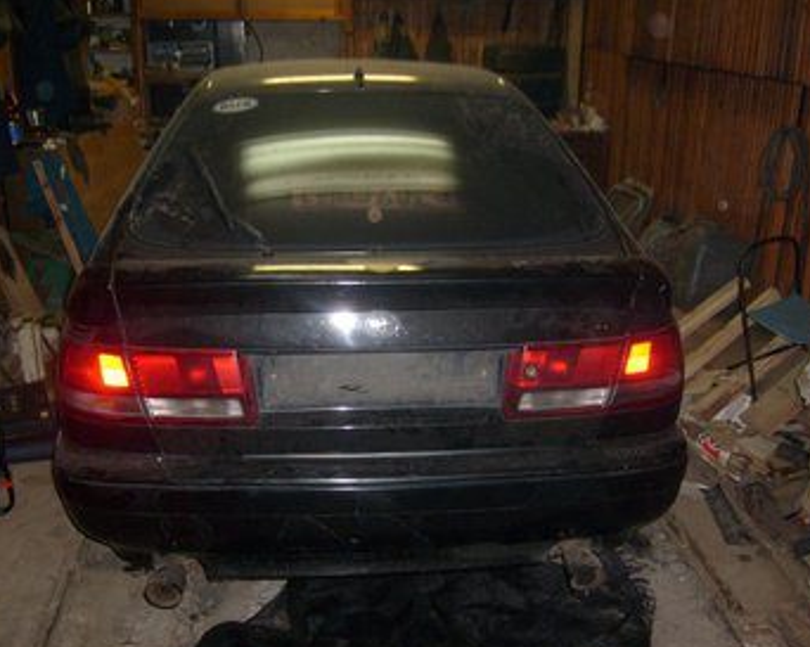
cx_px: 410
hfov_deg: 45.8
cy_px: 351
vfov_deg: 37.3
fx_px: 958
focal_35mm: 40
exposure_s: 1/45
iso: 100
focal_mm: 5.8
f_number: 2.8
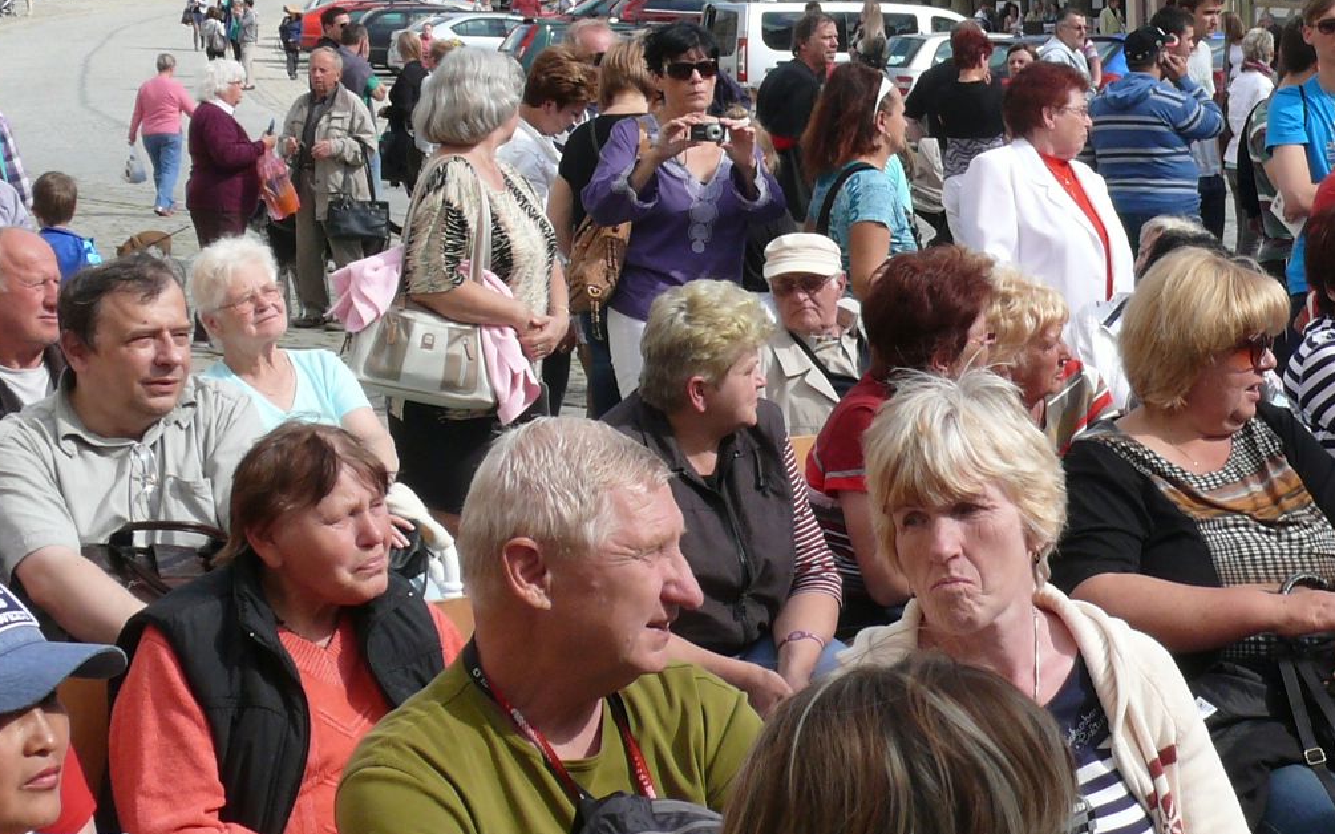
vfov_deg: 13.7
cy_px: 131
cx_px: 1214
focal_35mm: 95
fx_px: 3456
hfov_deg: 21.4
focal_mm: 8.5
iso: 100
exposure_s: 1/320
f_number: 5.6
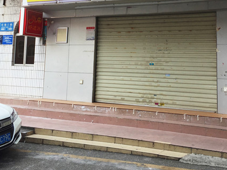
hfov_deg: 37.4
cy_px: 23
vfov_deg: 27.7
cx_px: 125
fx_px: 335
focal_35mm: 51
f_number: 2.2
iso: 32
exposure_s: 1/520
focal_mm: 4.15
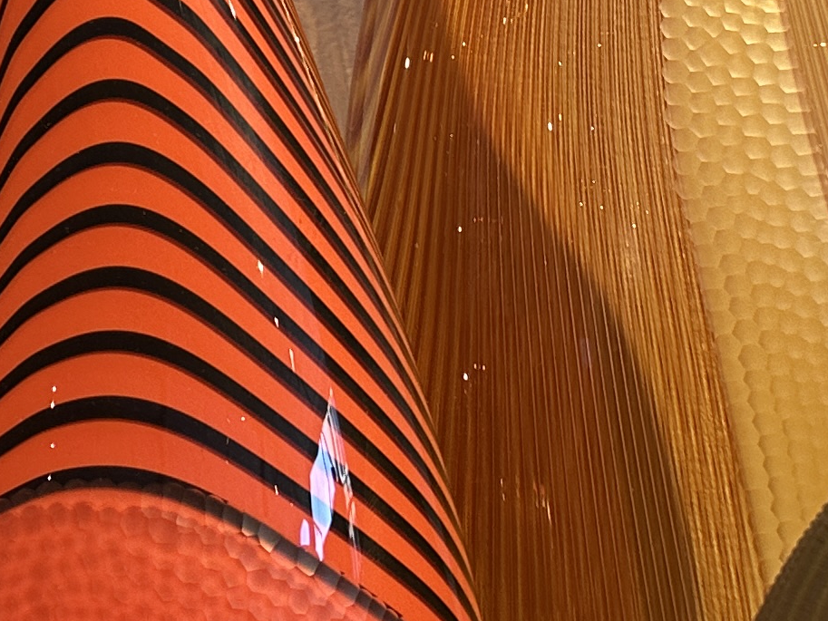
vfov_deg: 13.4
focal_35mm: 106
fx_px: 2536
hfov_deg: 15.7
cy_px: -235
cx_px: -686
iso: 80
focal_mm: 6.86
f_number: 1.78
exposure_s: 1/120
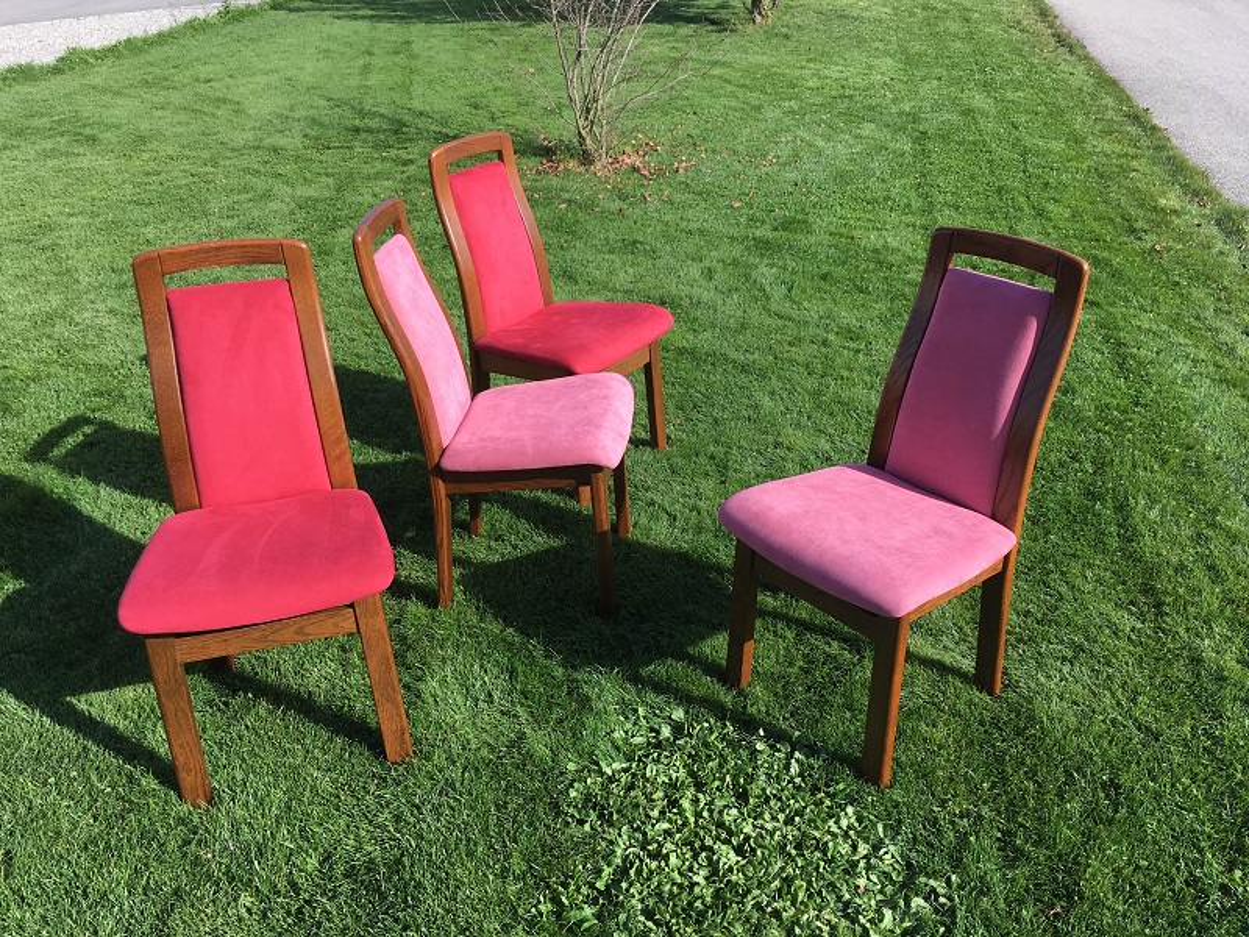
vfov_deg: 48.2
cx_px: 624
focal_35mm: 29
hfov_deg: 61.7
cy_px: 468
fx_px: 1046
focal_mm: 4.15
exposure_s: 1/693
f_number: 2.2
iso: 25
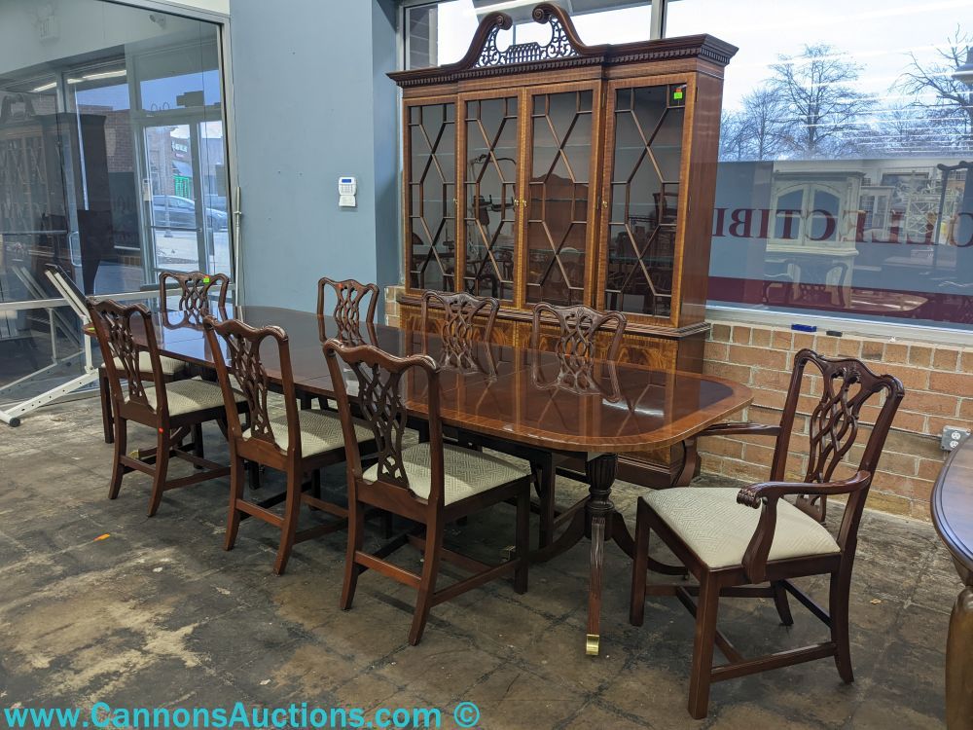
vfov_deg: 51.4
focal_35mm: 27
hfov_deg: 65.3
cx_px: 486
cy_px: 365
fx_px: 759
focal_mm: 4.38
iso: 44
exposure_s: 1/60
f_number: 1.73
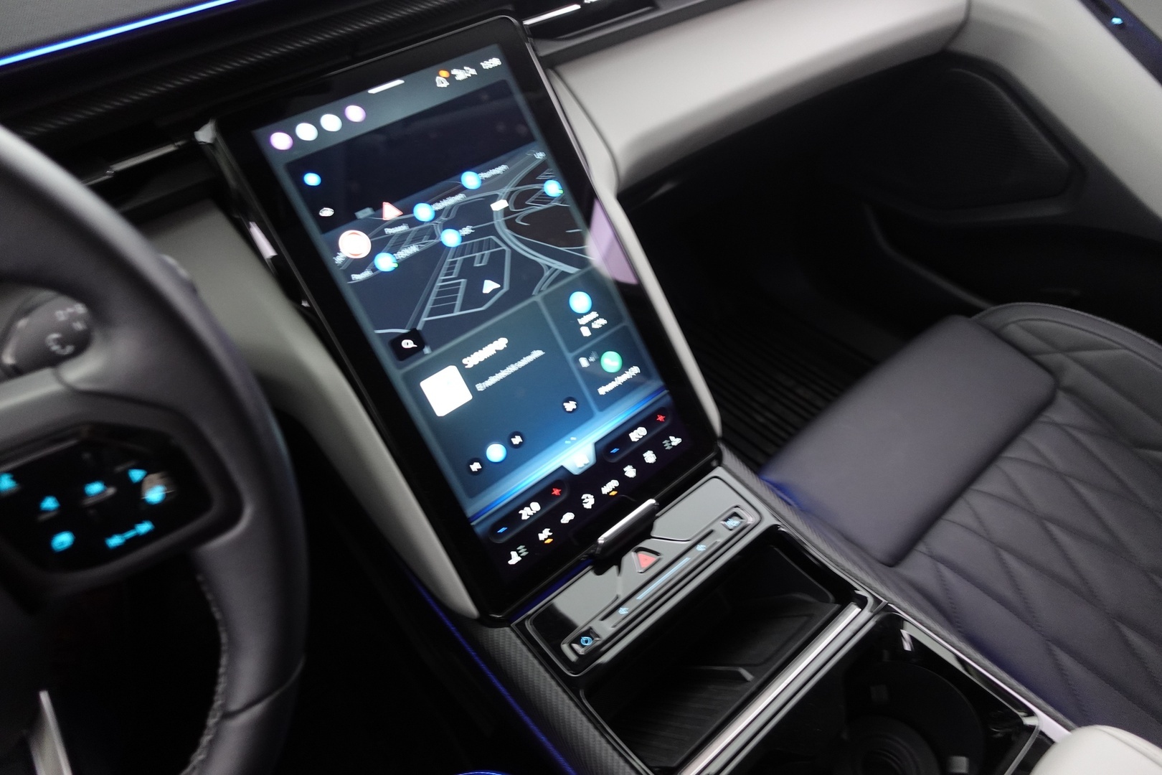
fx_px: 775
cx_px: 581
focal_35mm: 24
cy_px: 388
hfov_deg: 73.7
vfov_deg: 53.1
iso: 800
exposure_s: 1/15
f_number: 1.8
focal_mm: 9.4
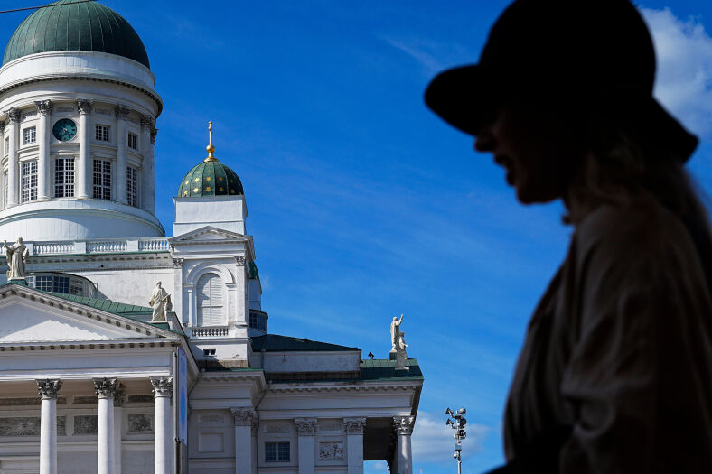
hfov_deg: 21.5
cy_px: 404
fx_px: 1859
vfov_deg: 14.4
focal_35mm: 94
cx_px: 182
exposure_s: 1/1600
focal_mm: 42
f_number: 5.6
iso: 160
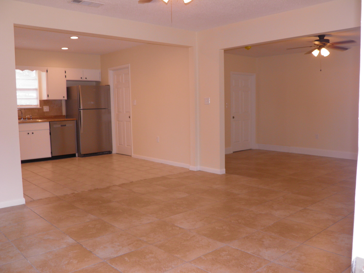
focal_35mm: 30
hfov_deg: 60.0
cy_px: 136
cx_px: 182
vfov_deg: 46.8
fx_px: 315
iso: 64
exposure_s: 1/40
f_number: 3
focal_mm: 5.5
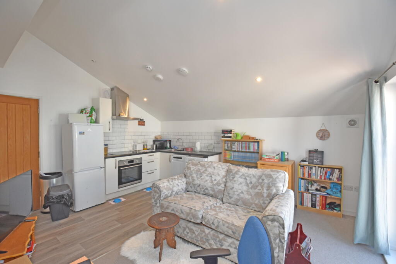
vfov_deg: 77.3
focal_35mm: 15
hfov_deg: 100.4
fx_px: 165
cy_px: 132
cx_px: 198
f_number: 5
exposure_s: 1/200
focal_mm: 10
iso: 800
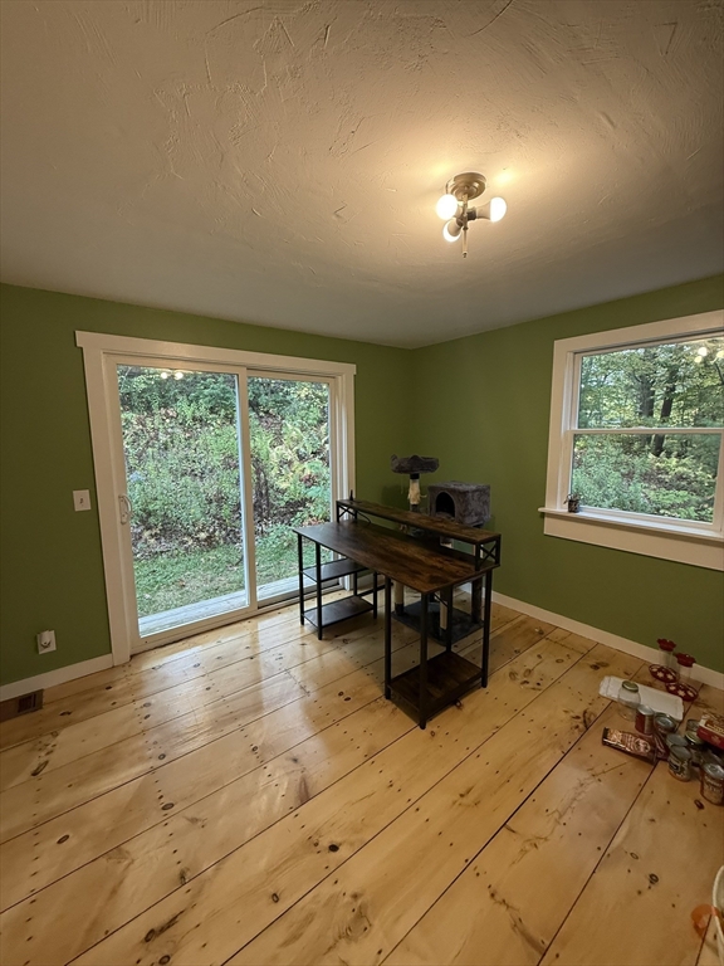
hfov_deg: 85.7
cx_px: 362
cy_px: 483
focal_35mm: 14
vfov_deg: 102.1
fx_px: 390
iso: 250
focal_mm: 2.22
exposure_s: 1/120
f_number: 2.2
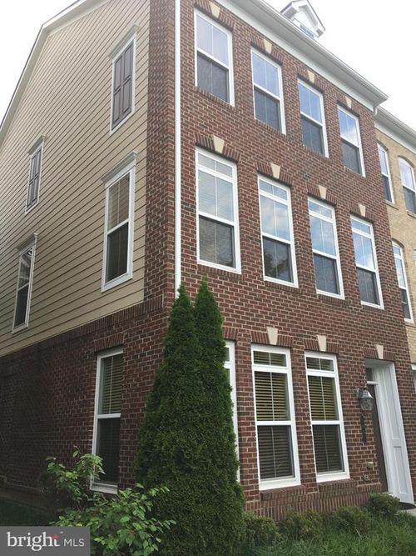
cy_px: 278
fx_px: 465
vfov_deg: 61.7
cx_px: 208
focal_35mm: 29
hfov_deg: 48.2
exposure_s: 1/151
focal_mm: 4.15
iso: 25
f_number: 2.2
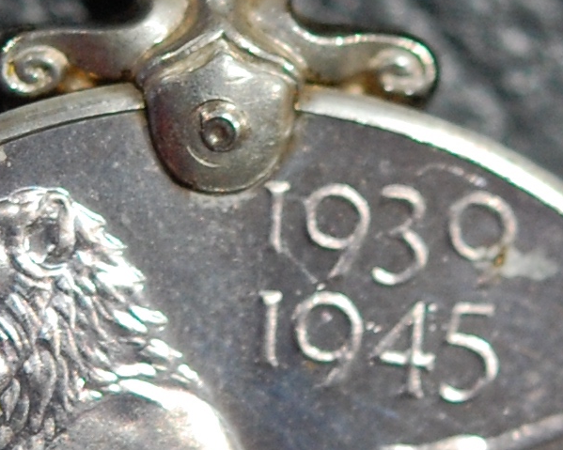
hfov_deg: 4.6
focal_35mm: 424
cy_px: 178
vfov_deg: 3.7
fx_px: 7064
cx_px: 238
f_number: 3.2
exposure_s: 1/60
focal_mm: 60
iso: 800
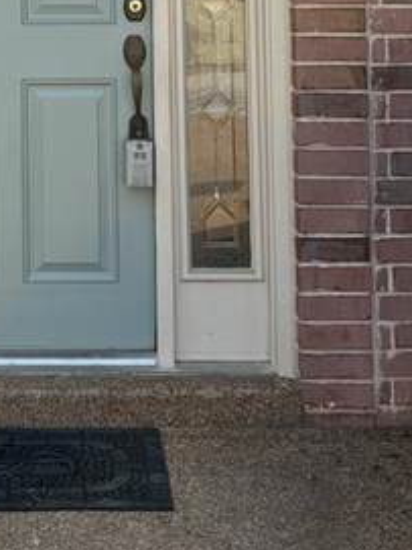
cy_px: -89
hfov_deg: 15.8
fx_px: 1461
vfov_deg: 20.1
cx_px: 22
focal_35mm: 92
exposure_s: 1/945
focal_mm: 5.96
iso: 50
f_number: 1.6
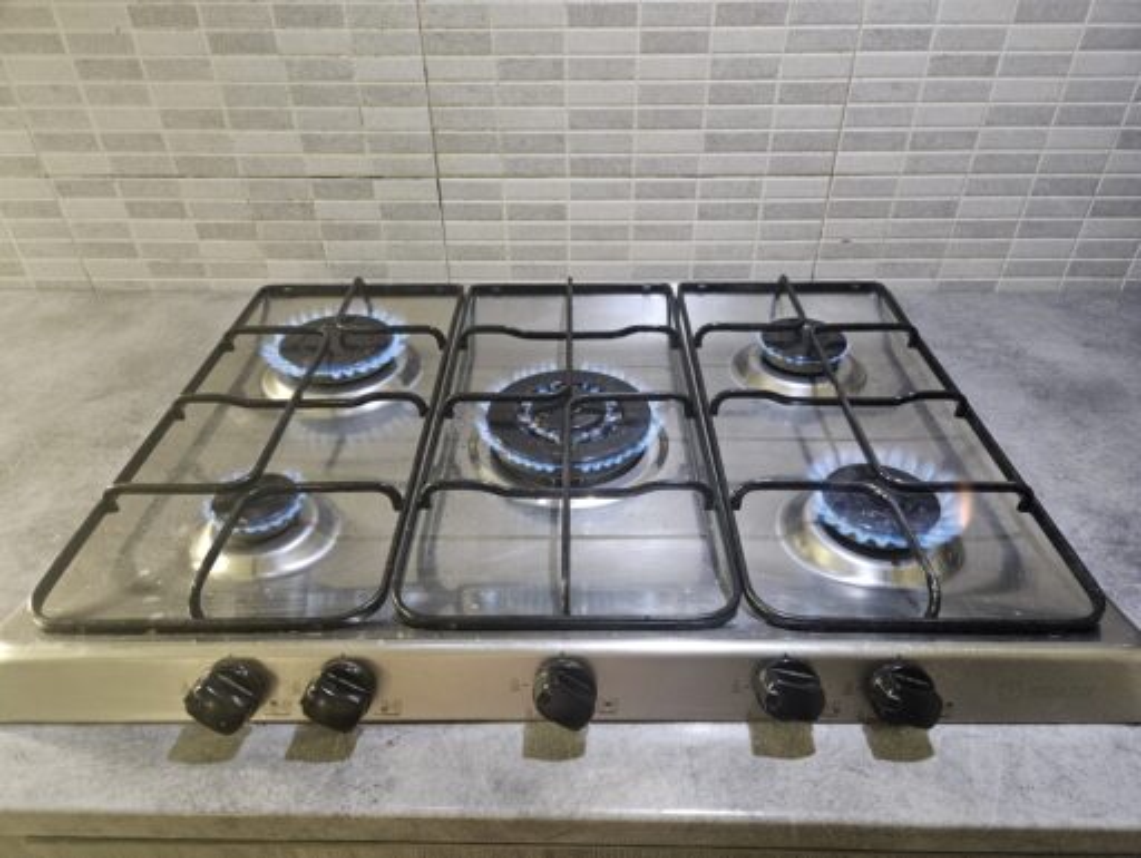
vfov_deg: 59.0
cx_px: 570
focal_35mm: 23
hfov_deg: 73.9
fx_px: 759
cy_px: 429
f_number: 1.8
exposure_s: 1/33
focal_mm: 5.4
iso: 640
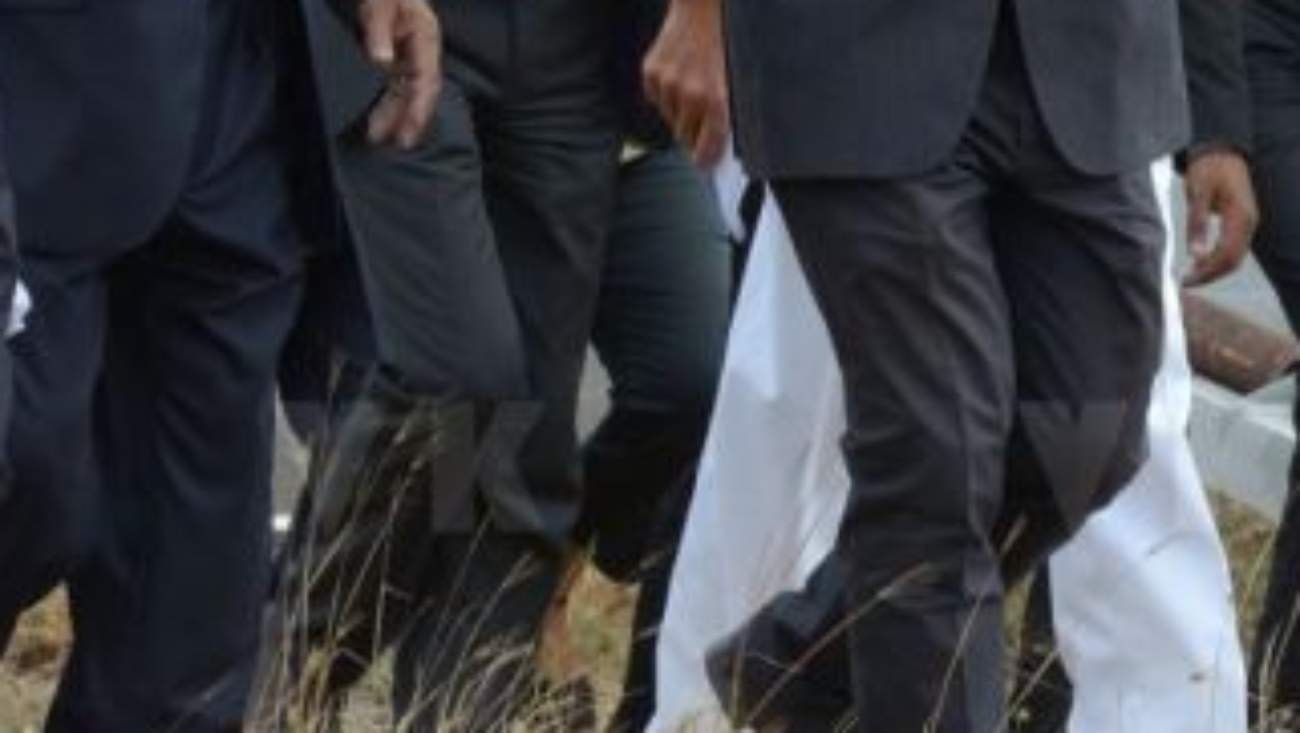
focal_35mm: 383
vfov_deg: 3.2
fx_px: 13210
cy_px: -24
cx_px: 405
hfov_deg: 5.6
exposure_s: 1/400
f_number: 8
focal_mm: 98
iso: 400
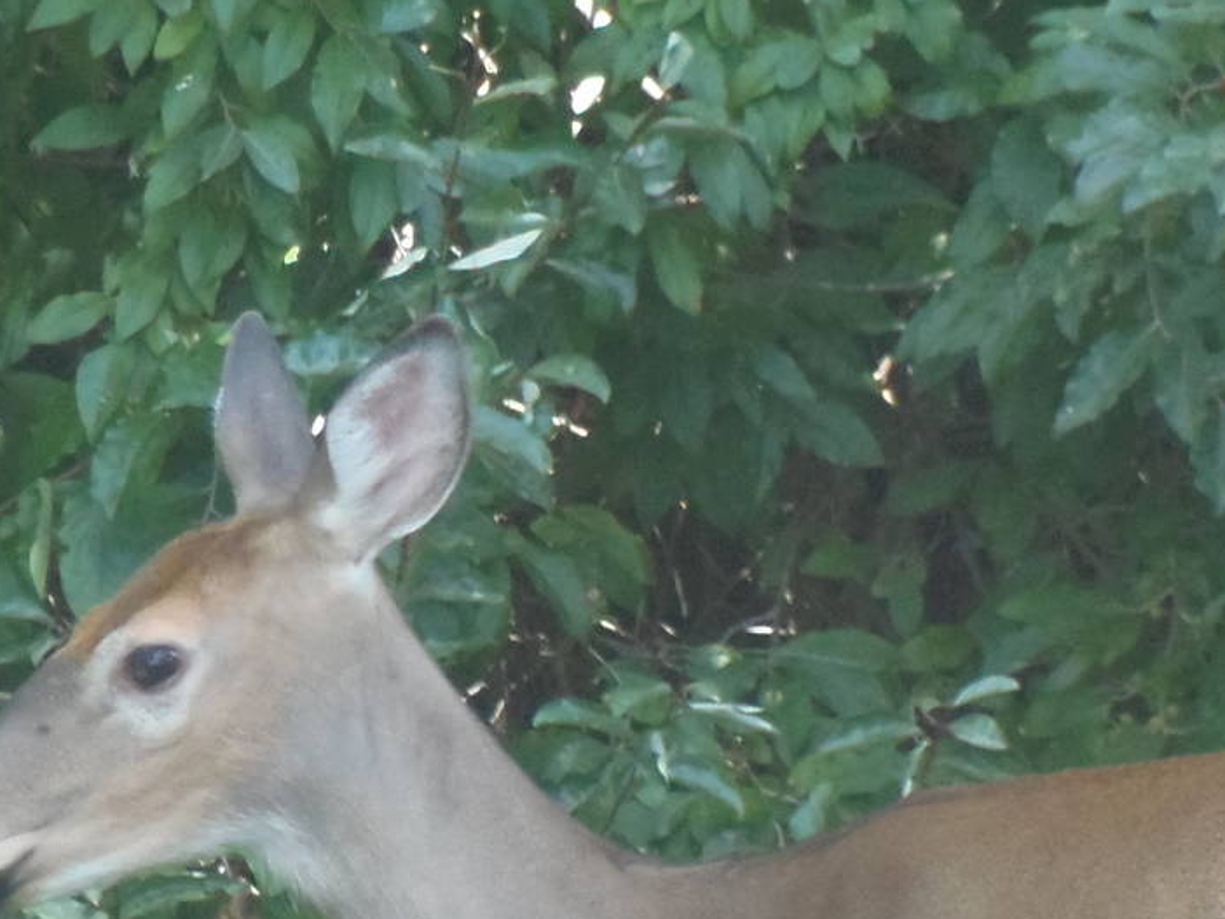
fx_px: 69703
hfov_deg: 1.0
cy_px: 1013
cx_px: 522
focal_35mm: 1969
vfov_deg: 0.8
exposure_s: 1/125
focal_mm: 154.8
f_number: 5.7
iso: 400
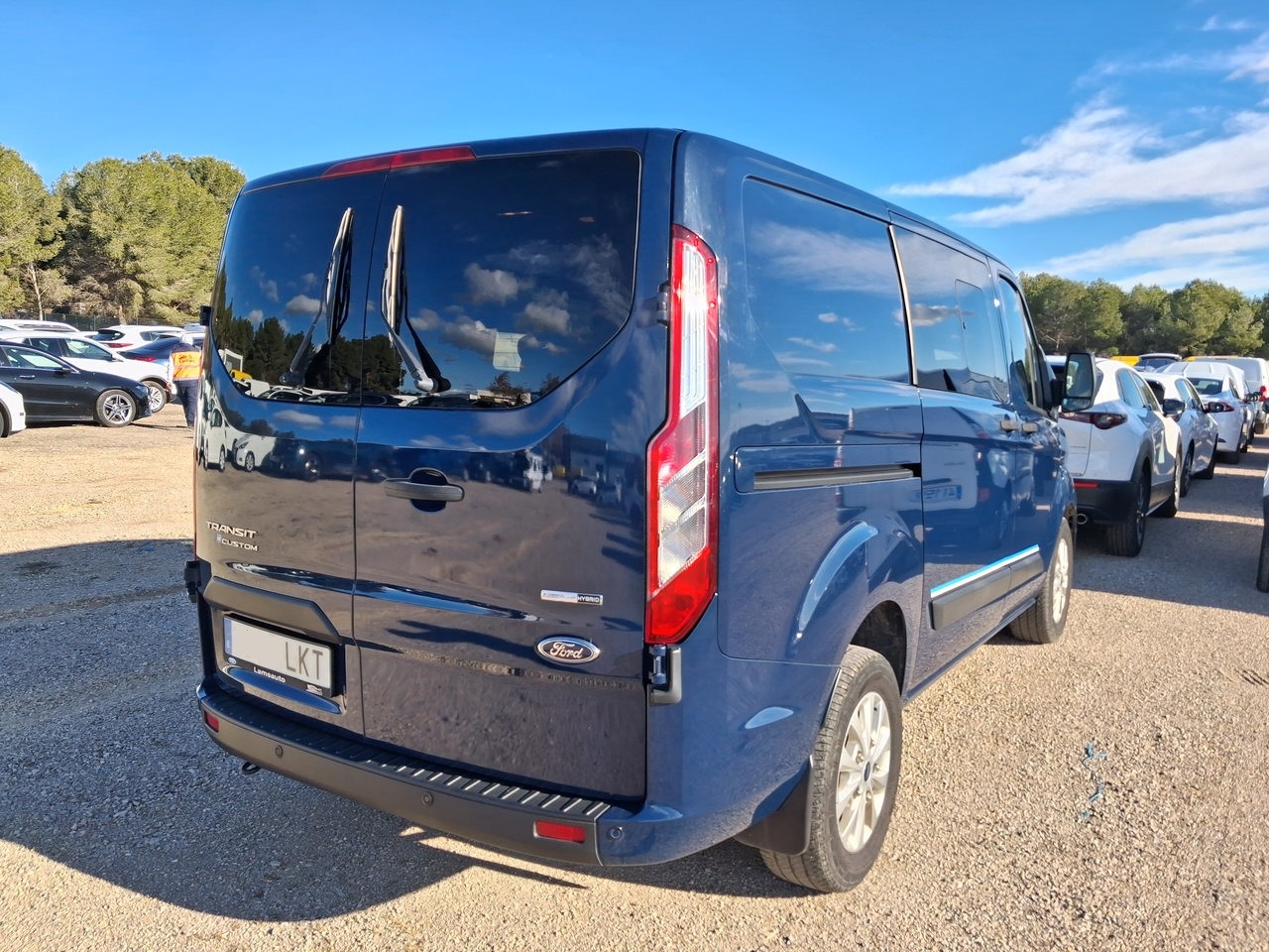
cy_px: 476
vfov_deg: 51.4
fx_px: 990
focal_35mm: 27
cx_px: 634
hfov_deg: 65.3
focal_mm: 4
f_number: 1.8
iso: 20
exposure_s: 1/437
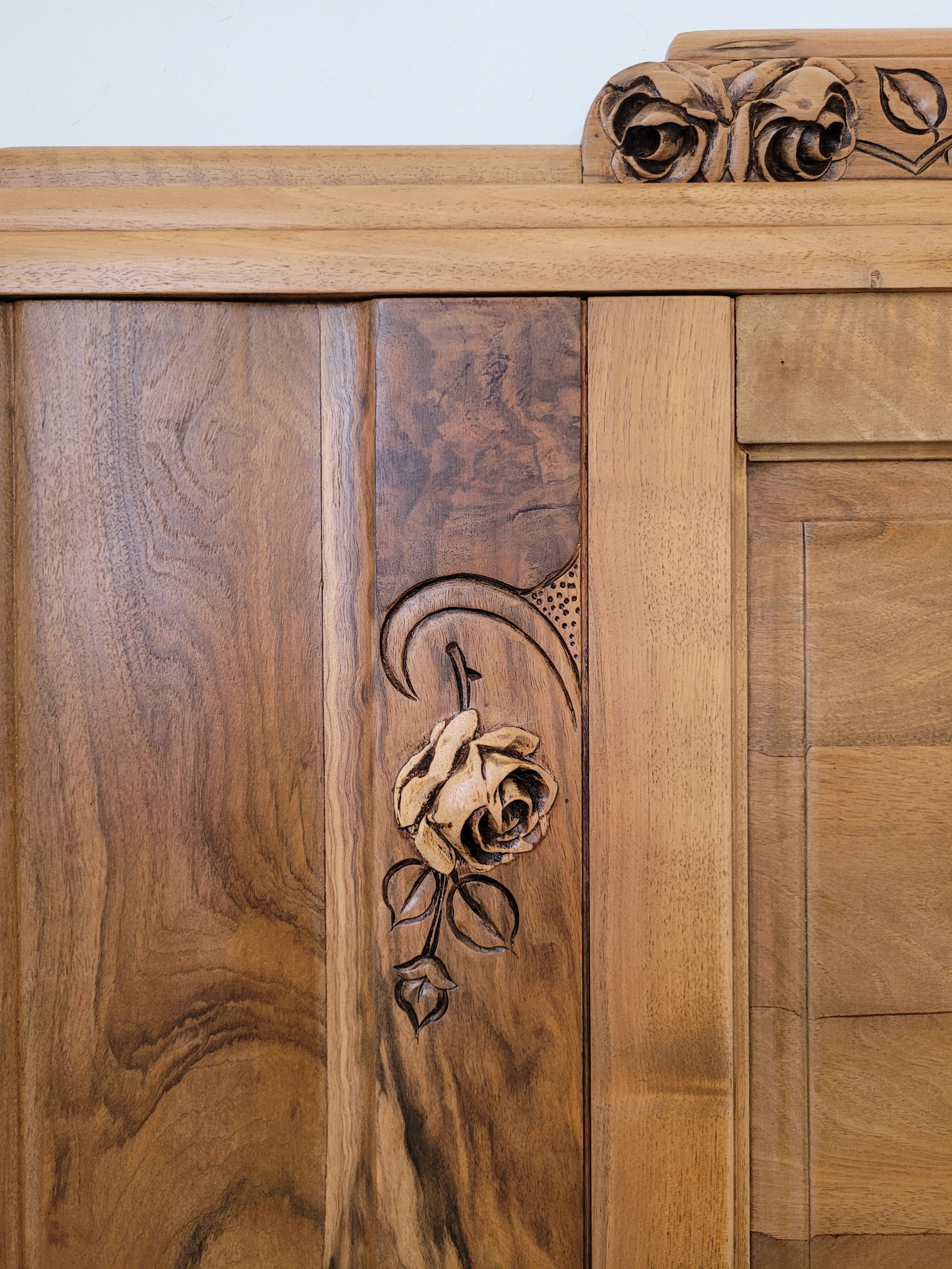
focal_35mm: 26
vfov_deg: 67.3
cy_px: 634
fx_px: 953
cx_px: 476
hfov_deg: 53.1
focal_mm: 5.4
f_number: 1.8
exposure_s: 1/100
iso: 200
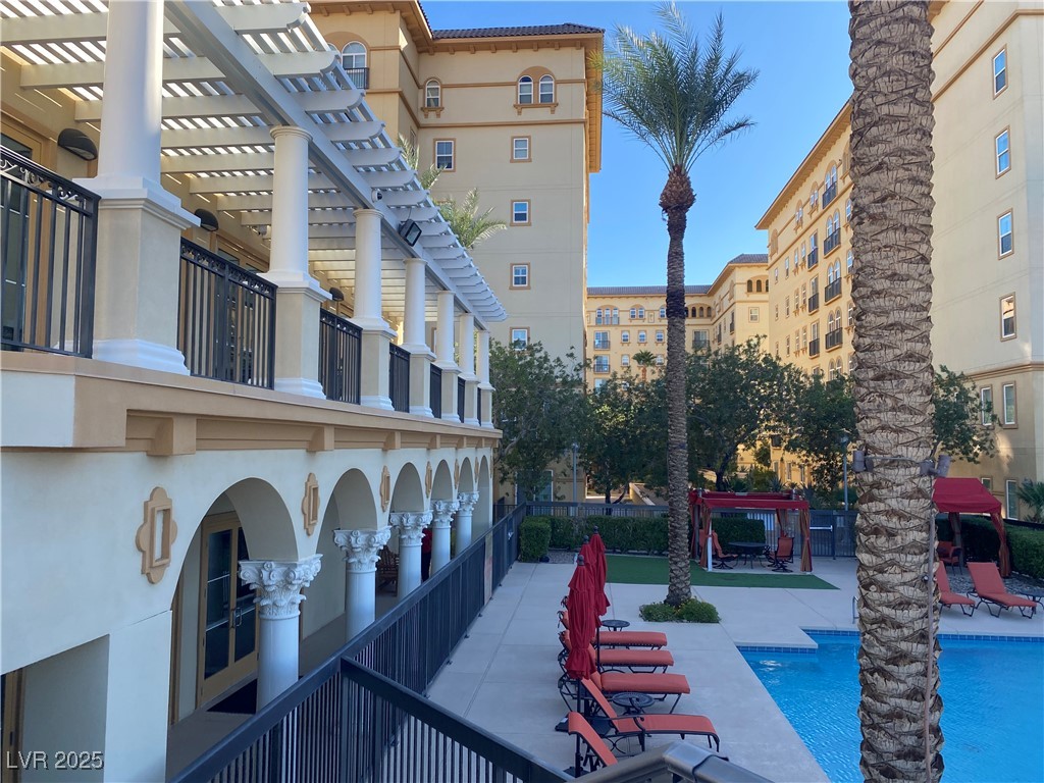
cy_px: 392
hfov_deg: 67.3
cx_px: 522
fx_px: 784
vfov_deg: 53.1
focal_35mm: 26
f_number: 1.8
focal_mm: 4.25
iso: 32
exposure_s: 1/724
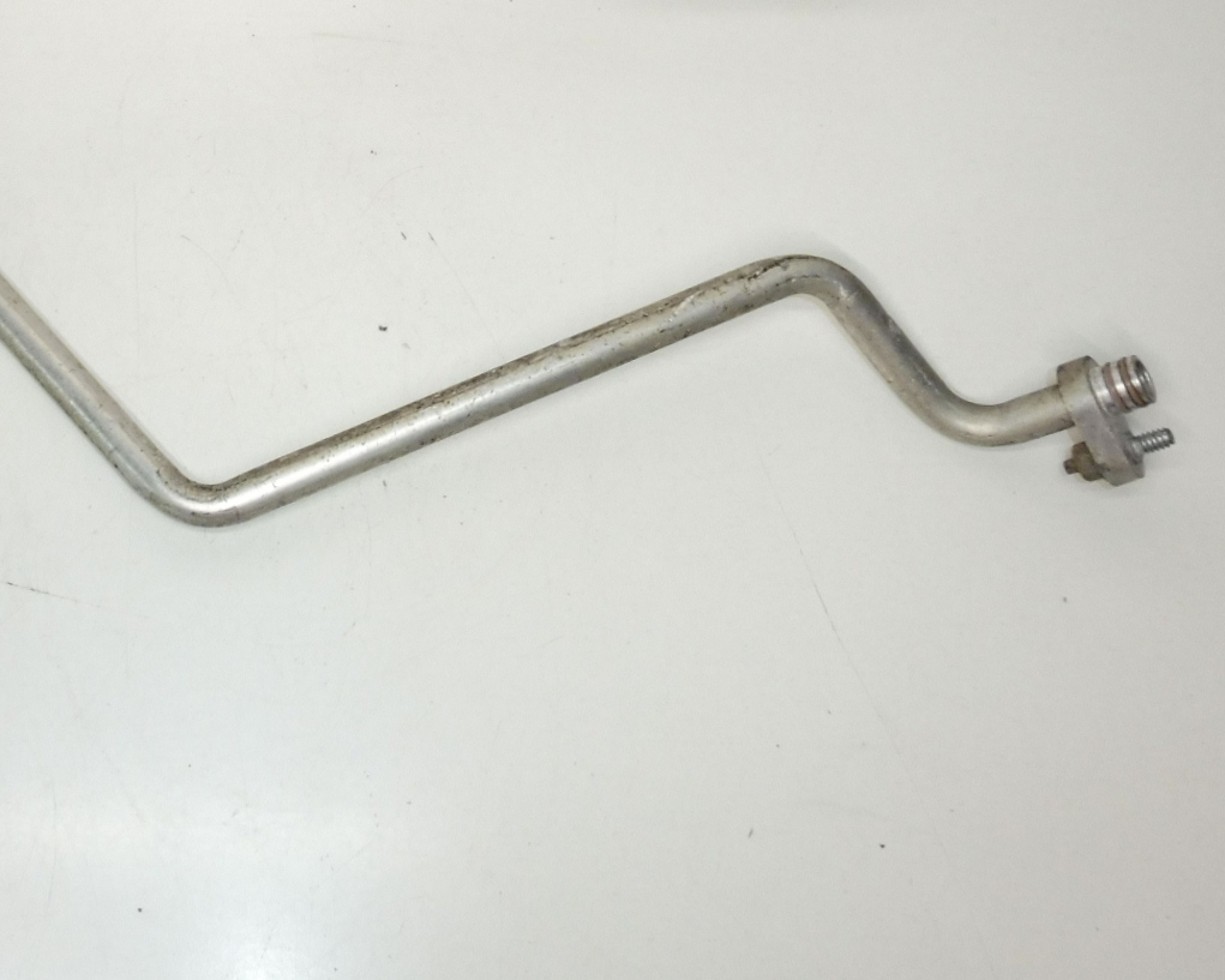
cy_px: 95
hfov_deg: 37.9
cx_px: 222
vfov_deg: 30.6
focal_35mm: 47
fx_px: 1704
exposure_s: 1/100
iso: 200
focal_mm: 4.3
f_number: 3.5
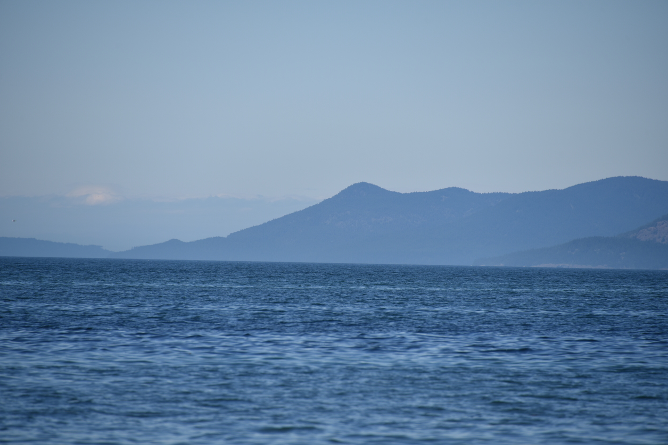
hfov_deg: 6.7
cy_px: 224
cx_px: 329
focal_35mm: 306
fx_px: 5678
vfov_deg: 4.5
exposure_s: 1/640
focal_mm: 300
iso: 100
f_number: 7.1
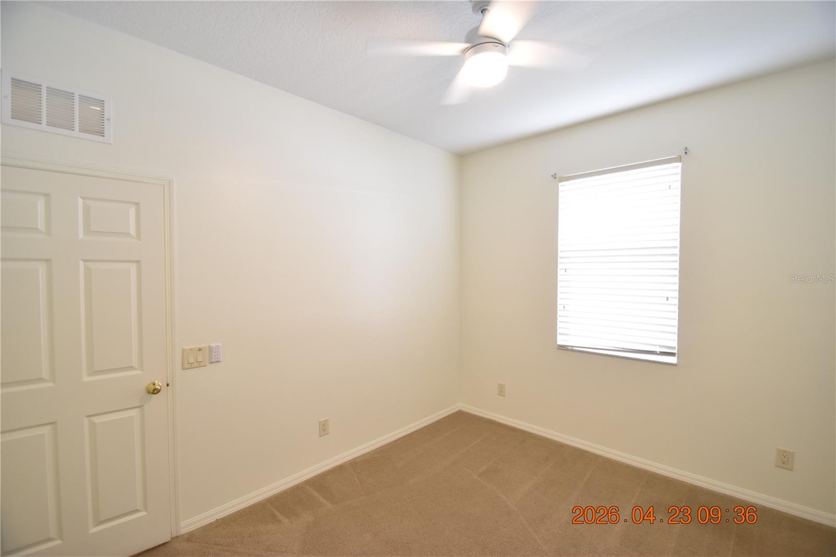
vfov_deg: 77.3
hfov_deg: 100.4
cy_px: 278
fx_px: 348
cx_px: 418
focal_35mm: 15
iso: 800
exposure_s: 1/60
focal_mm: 10
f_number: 3.5
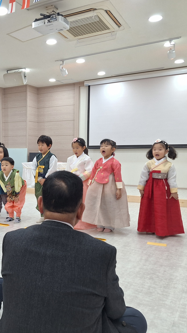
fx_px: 300
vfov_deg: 58.0
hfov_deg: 33.0
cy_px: 167
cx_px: 21
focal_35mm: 34
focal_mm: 5.54
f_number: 1.8
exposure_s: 1/60
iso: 80
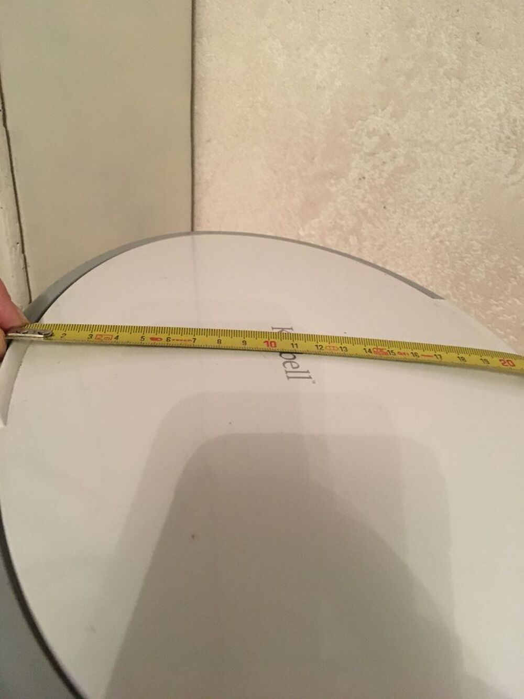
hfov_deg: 48.2
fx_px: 585
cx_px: 262
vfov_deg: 61.7
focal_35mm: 29
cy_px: 350
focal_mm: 4.15
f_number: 2.2
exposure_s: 1/17
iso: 250
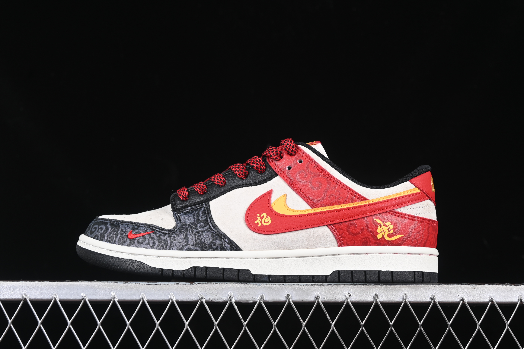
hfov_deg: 27.0
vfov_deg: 18.2
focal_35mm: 75
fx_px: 1092
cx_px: 262
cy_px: 174
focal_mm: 50
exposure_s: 1/80
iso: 160
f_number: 7.1
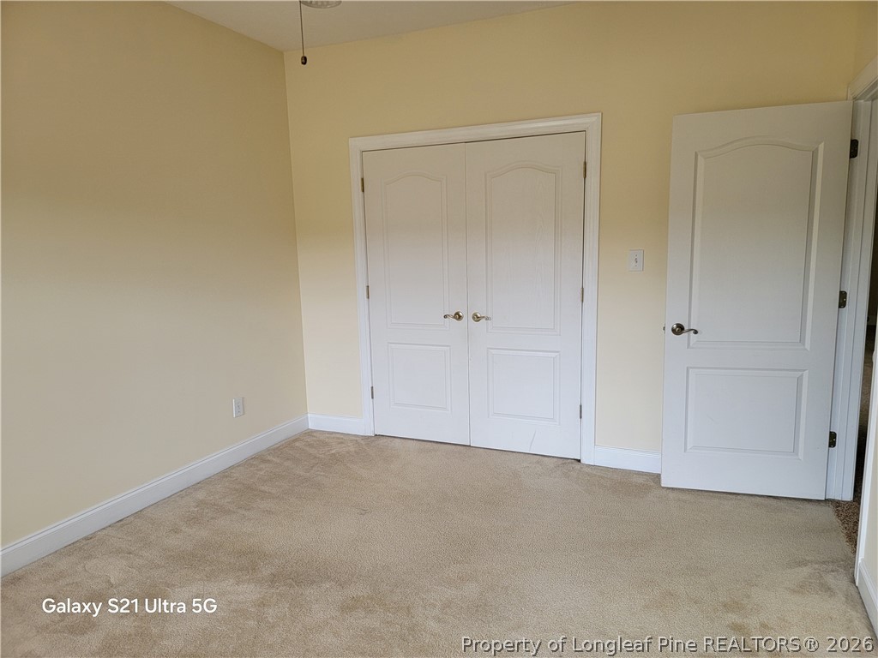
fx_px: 609
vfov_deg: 56.8
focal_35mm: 24
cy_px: 329
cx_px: 439
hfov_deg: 71.6
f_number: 1.8
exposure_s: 1/60
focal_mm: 6.7
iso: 200
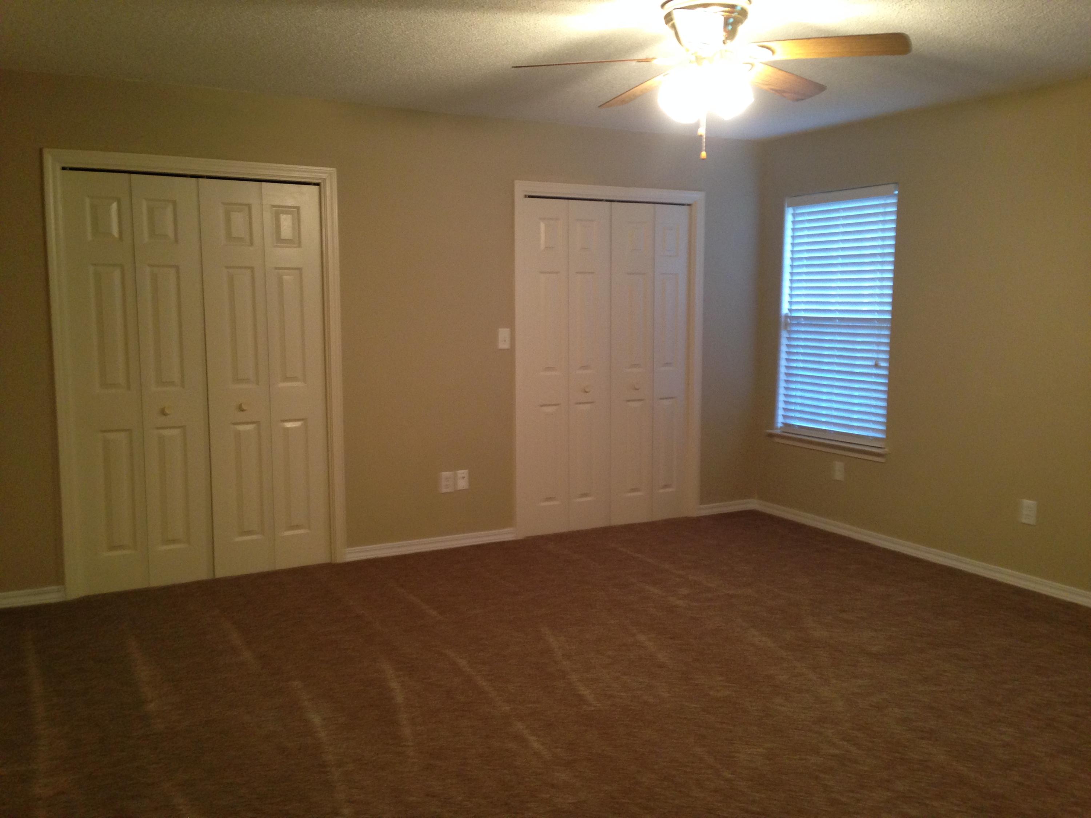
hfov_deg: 55.4
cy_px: 409
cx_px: 546
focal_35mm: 33
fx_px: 1040
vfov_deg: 42.9
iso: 160
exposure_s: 1/20
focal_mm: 4.12
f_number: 2.4
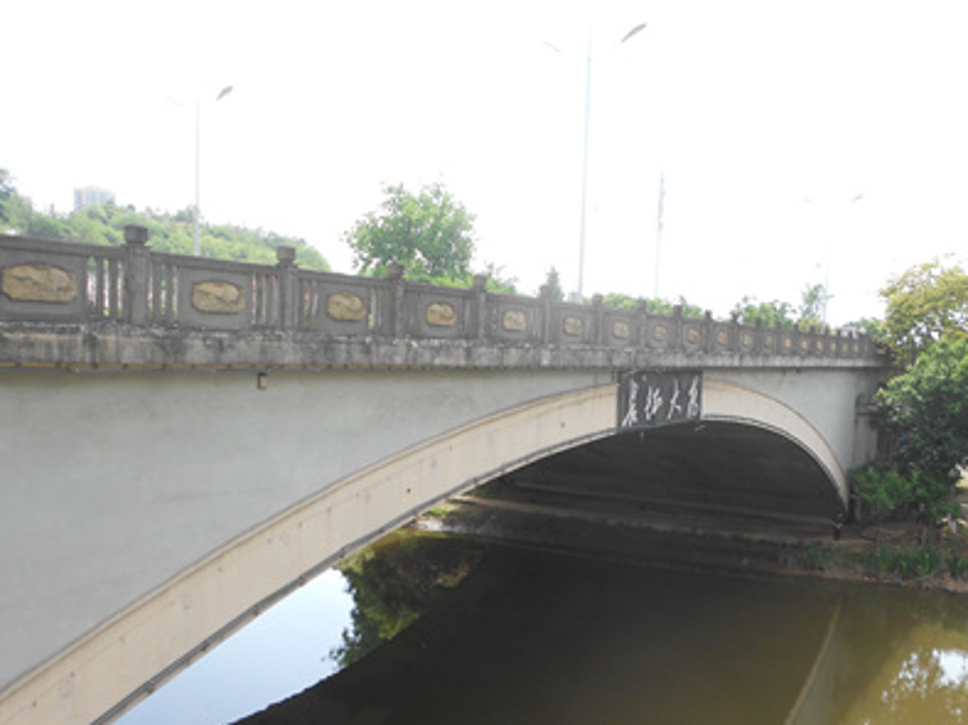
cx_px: 599
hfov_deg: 54.8
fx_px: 922
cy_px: 444
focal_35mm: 33
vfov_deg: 42.6
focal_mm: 4.6
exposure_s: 1/320
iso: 80
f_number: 3.2
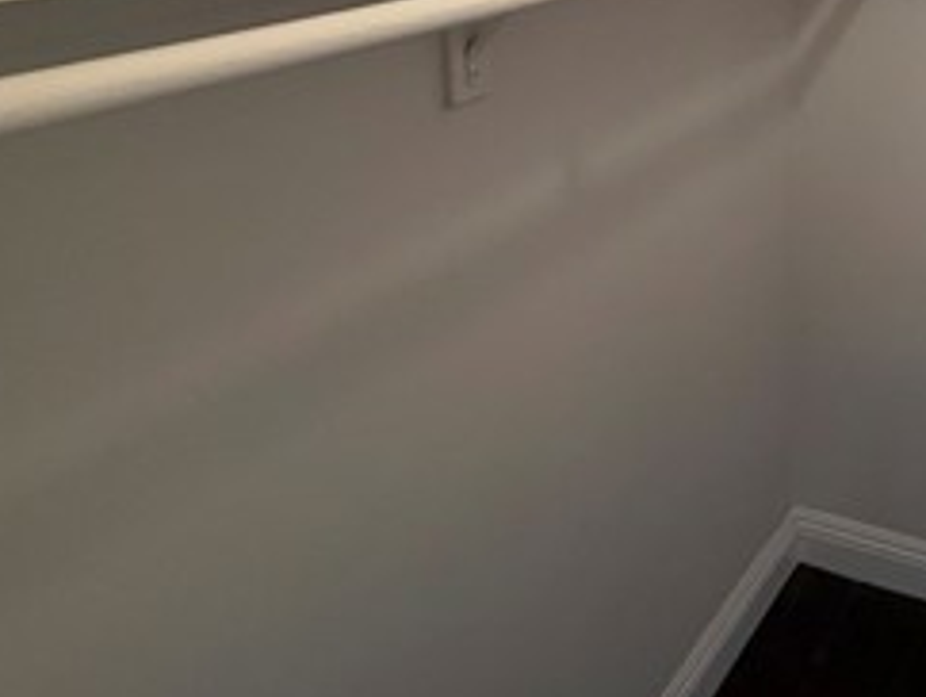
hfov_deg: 42.3
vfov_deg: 33.3
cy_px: -88
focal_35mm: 37
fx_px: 991
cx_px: 953
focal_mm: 2.22
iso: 200
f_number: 2.2
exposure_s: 1/60
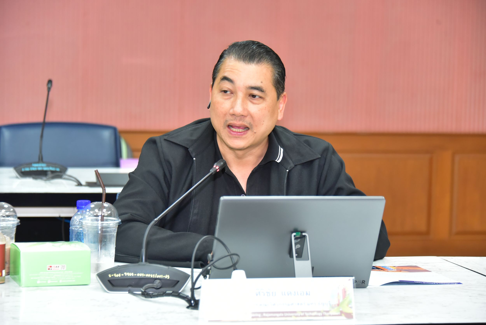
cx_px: 243
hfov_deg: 17.6
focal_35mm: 116
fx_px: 1567
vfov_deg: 11.8
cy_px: 162
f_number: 5.6
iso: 3200
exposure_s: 1/200
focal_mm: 116
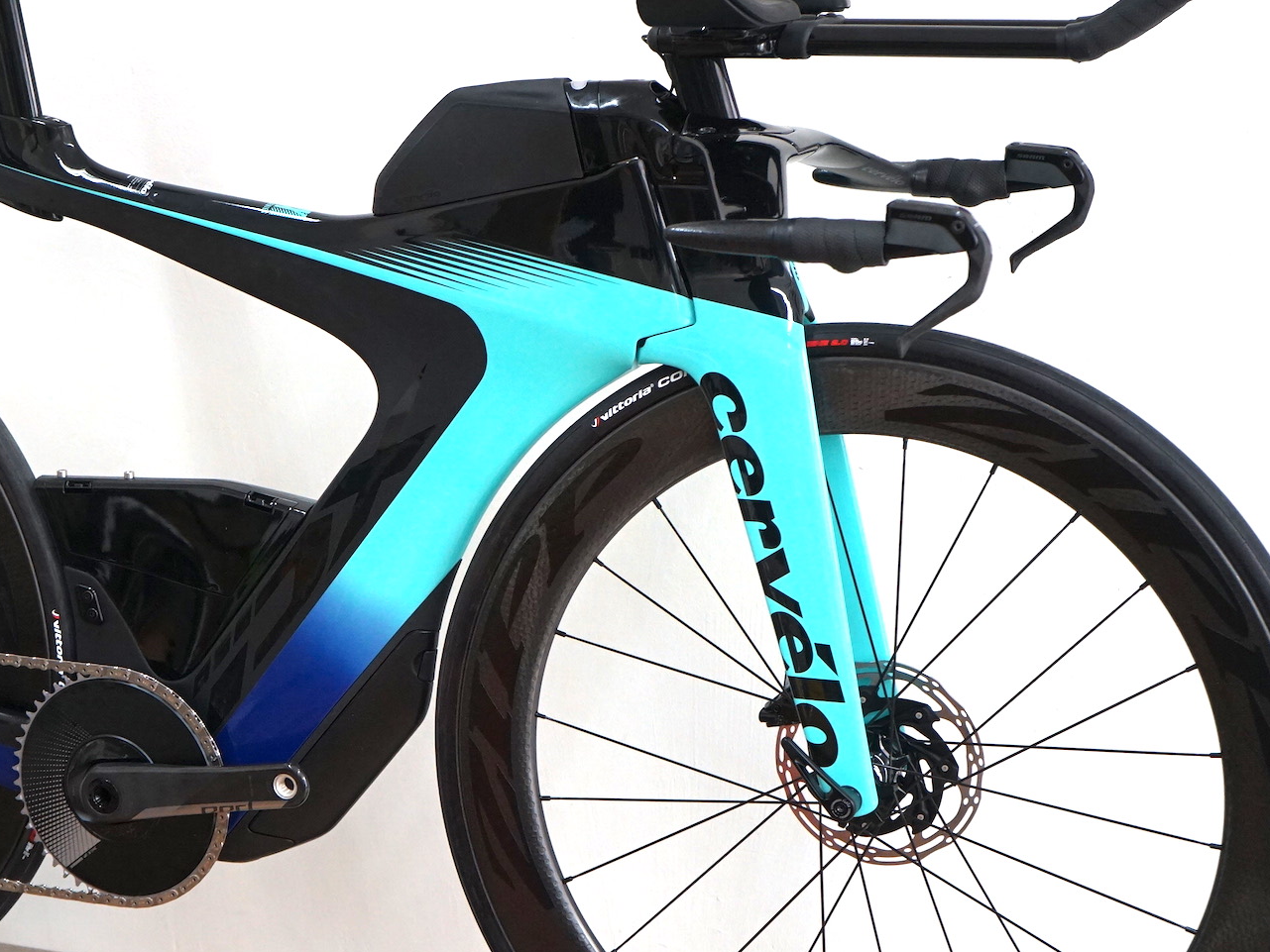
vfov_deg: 17.6
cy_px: 404
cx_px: 394
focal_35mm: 84
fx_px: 3082
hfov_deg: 23.2
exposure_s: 1/160
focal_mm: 56
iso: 1600
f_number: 5
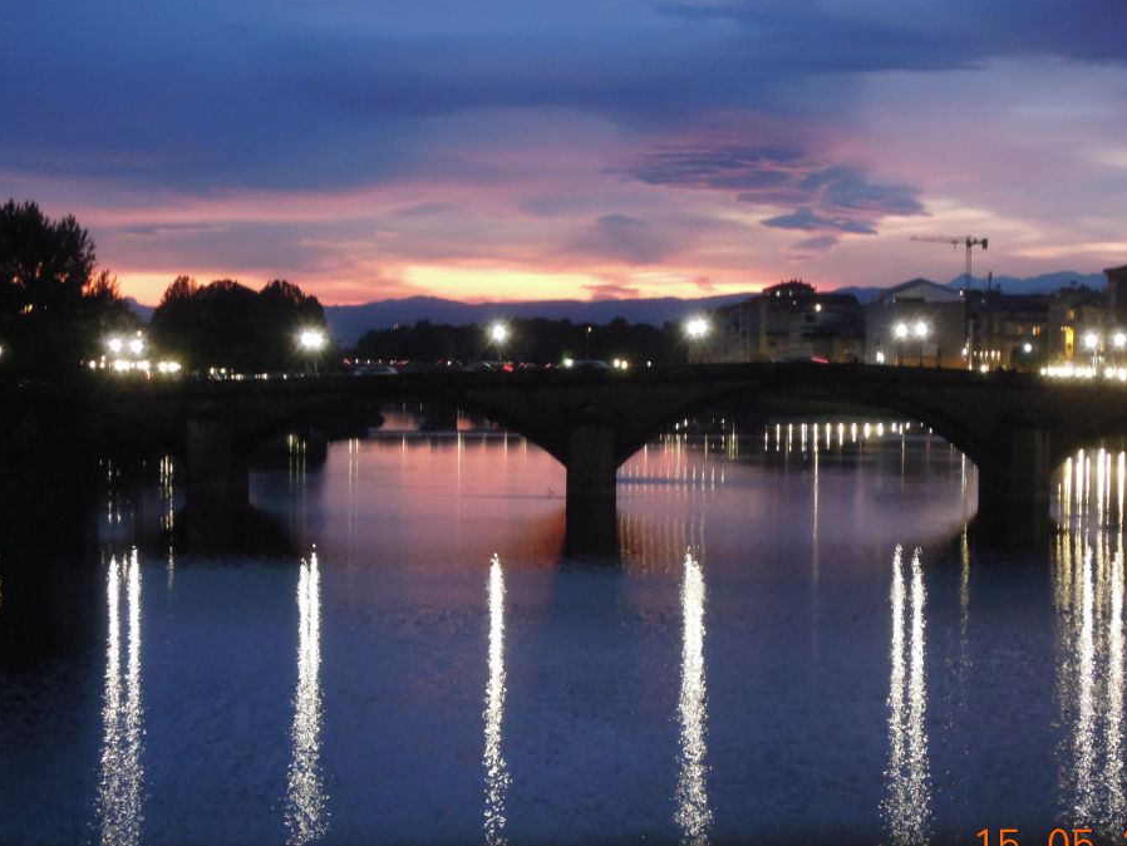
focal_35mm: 114
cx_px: 639
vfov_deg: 13.0
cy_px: 463
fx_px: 3713
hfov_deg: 17.3
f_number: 4.9
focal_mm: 17.9
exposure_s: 1/5
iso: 800
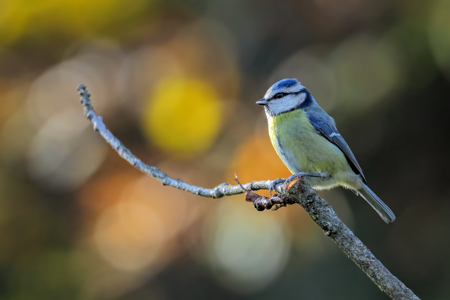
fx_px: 11249
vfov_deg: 1.5
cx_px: 225
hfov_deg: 2.3
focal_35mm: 900
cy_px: 150
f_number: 8
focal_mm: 600
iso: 4000
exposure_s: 1/1250
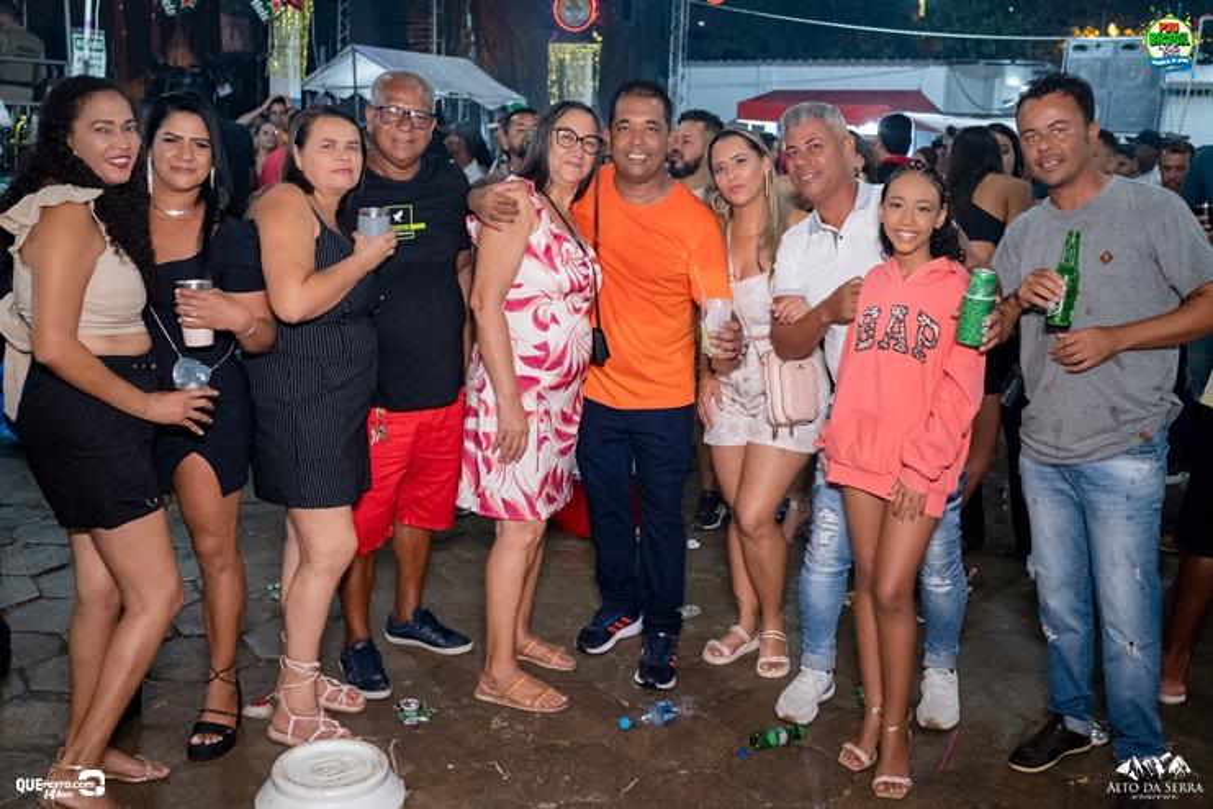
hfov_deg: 53.1
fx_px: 1213
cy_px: 404
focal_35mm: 36
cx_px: 606
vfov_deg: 36.9
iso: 2500
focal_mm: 24
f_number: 3.2
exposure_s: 1/125
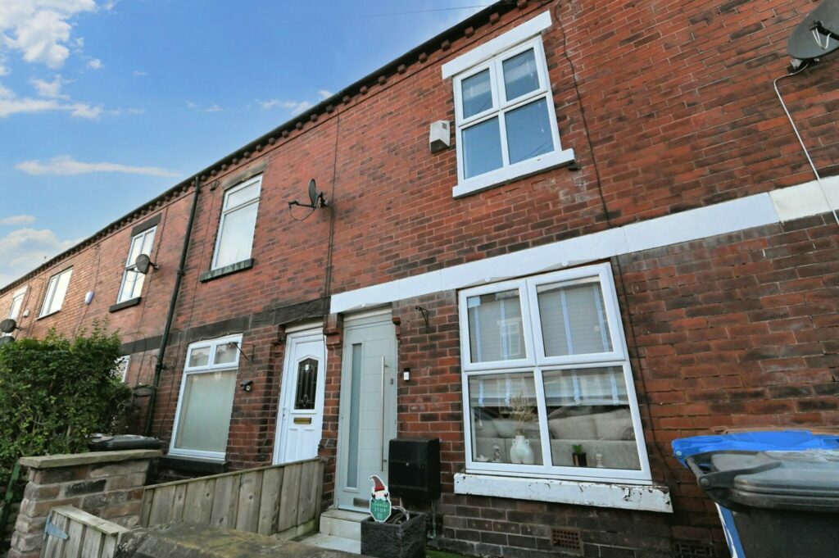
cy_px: 279
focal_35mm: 15
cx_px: 420
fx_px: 349
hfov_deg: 100.4
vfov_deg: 77.2
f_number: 10
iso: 6400
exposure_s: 1/1250
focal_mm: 15
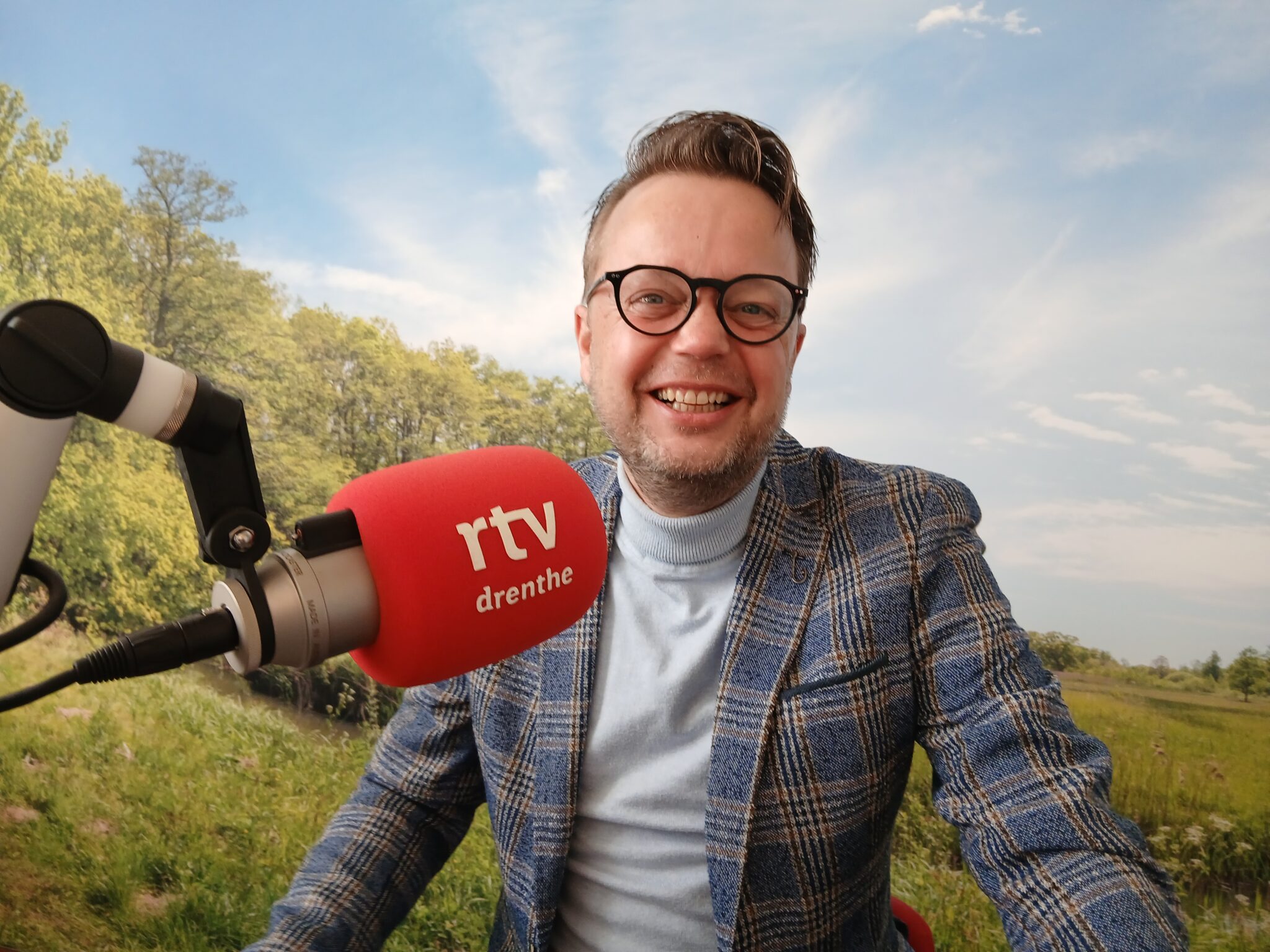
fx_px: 954
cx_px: 635
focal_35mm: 26
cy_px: 476
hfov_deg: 67.3
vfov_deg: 53.1
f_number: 1.8
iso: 125
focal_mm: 3.98
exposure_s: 1/50
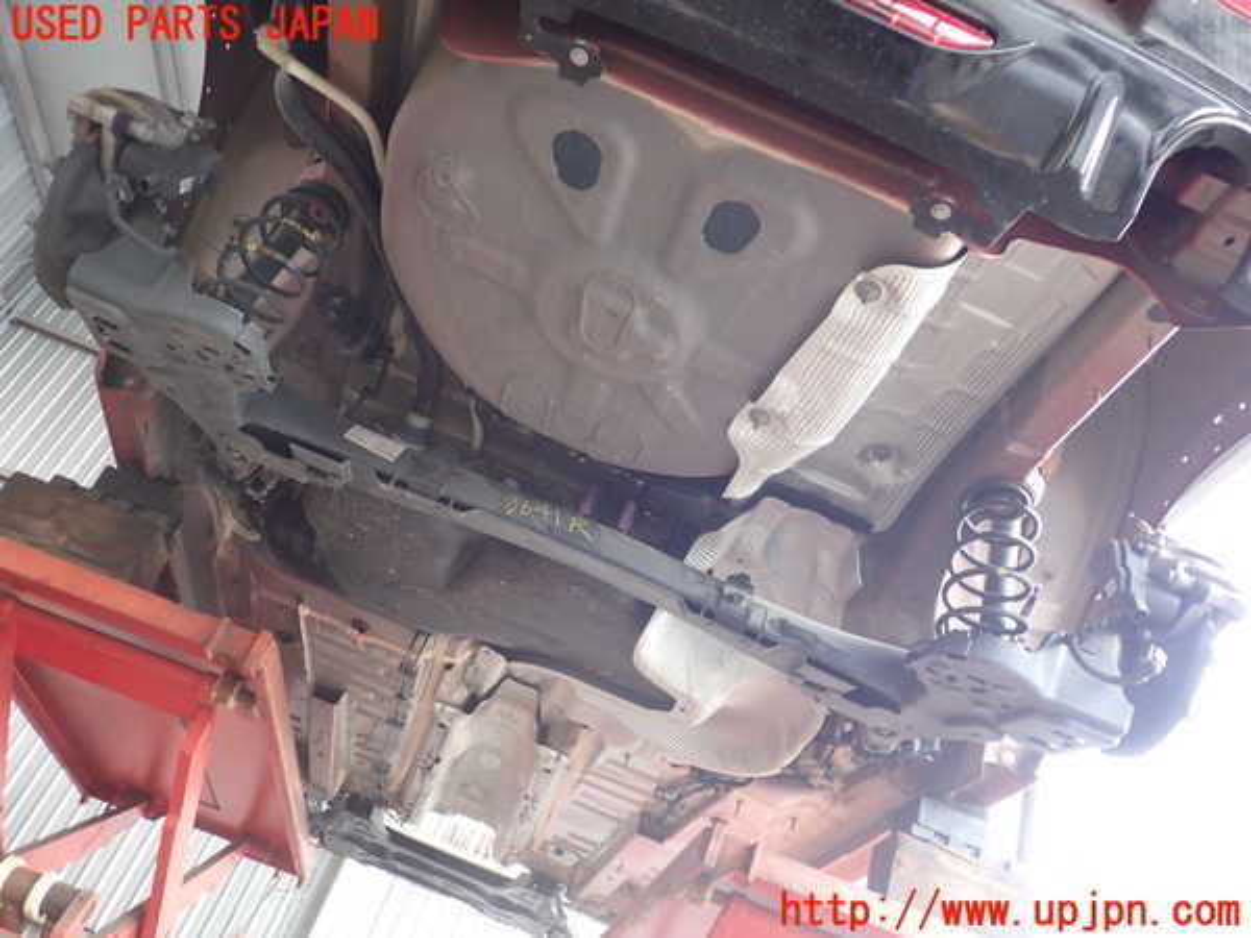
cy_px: 469
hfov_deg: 60.0
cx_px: 626
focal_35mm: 30
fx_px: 1084
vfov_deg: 46.8
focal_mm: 5.4
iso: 200
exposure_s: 1/40
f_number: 2.3
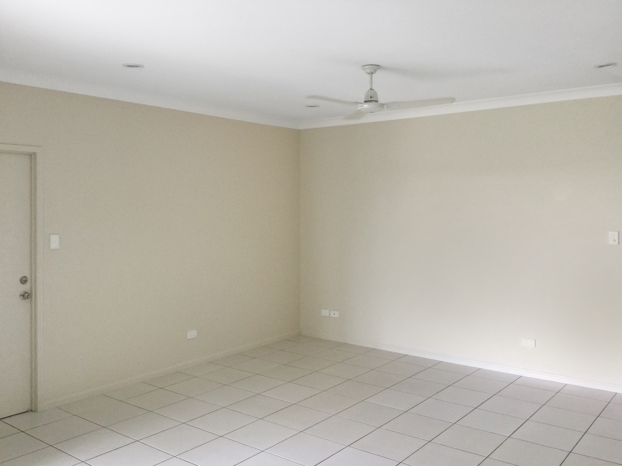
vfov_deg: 45.4
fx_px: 557
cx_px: 311
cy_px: 233
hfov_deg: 58.4
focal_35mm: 31
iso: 80
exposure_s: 1/33
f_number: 2.4
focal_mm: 3.3
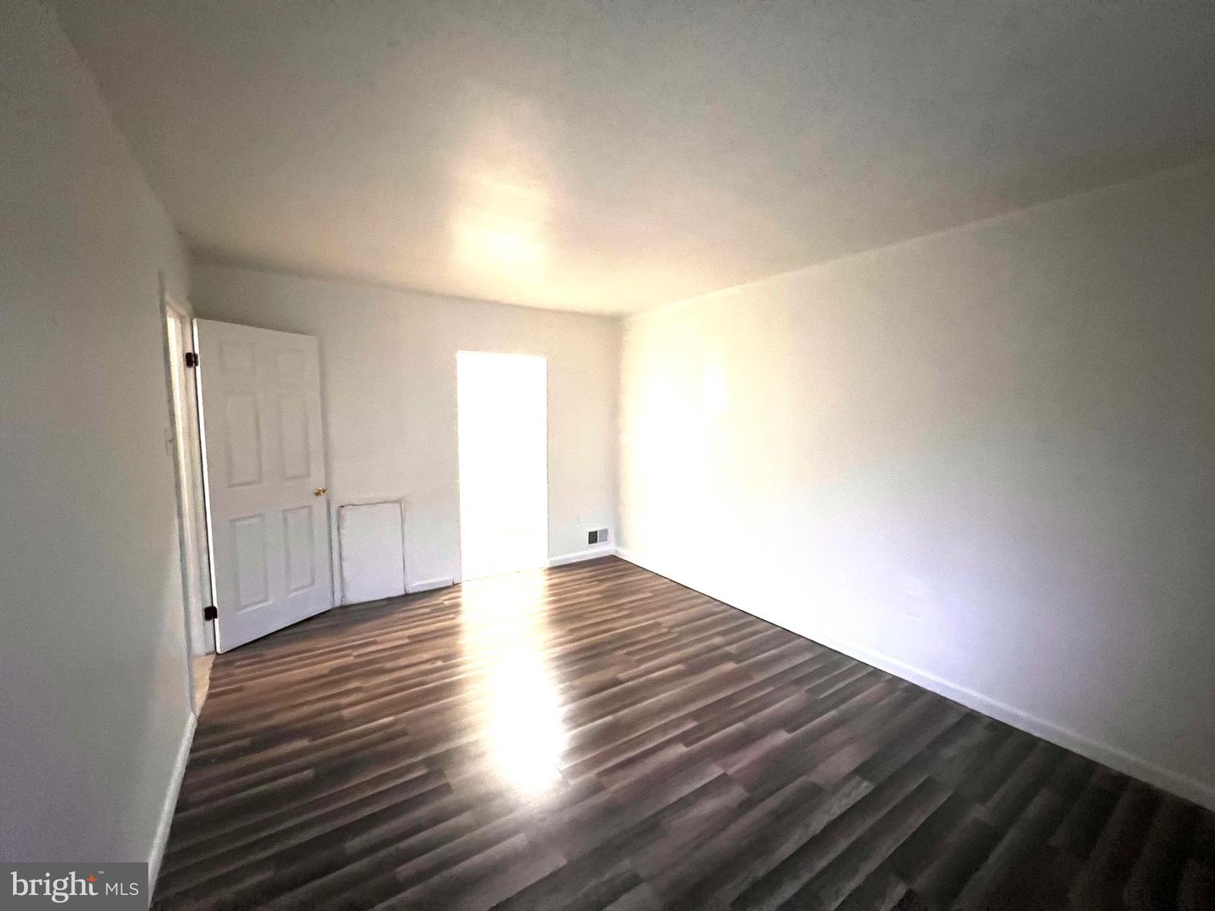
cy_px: 456
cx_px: 608
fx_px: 456
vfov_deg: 89.9
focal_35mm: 13
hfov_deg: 106.2
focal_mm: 1.57
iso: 800
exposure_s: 1/60
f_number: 1.8
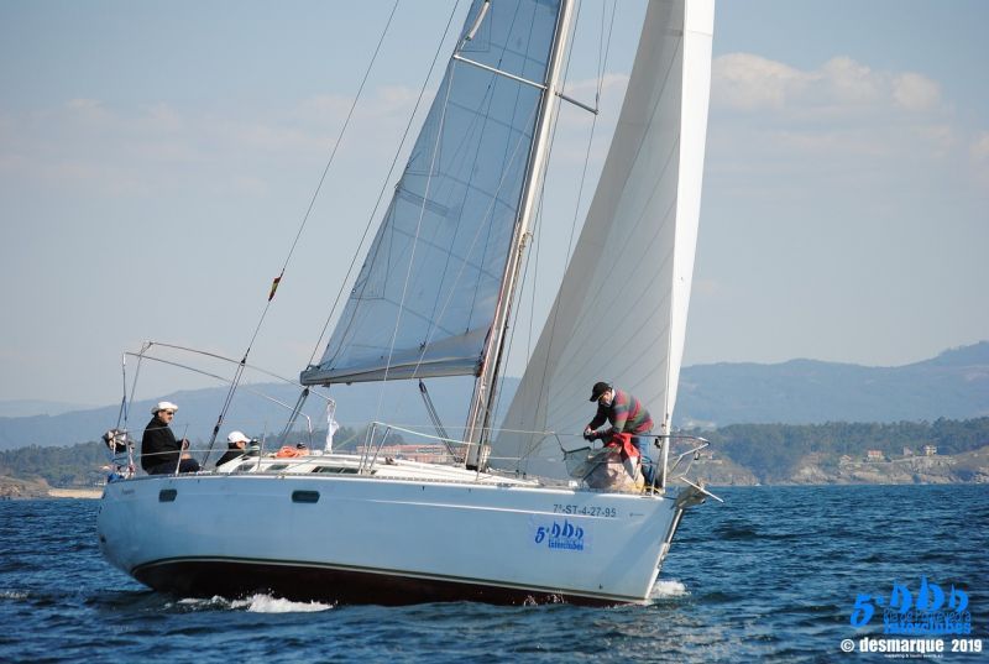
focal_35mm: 180
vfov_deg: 7.7
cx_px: 494
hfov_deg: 11.4
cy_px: 332
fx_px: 4955
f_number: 5.6
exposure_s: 1/500
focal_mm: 120
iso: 100
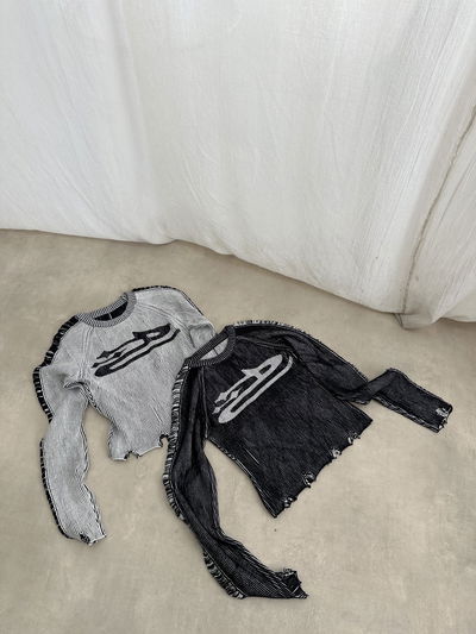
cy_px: 317
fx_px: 440
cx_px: 238
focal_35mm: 24
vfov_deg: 71.6
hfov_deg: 56.8
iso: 50
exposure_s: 1/101
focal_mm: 6.86
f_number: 1.78
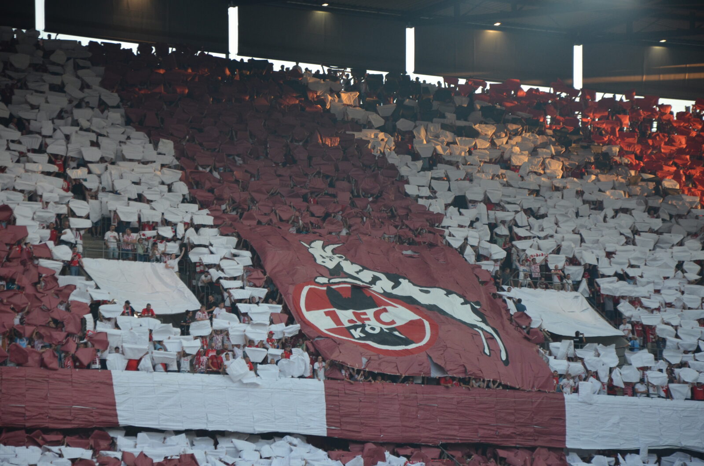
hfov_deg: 13.1
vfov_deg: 8.7
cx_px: 352
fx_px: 3074
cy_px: 233
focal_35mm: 158
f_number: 5.6
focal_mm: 105
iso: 640
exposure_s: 1/250
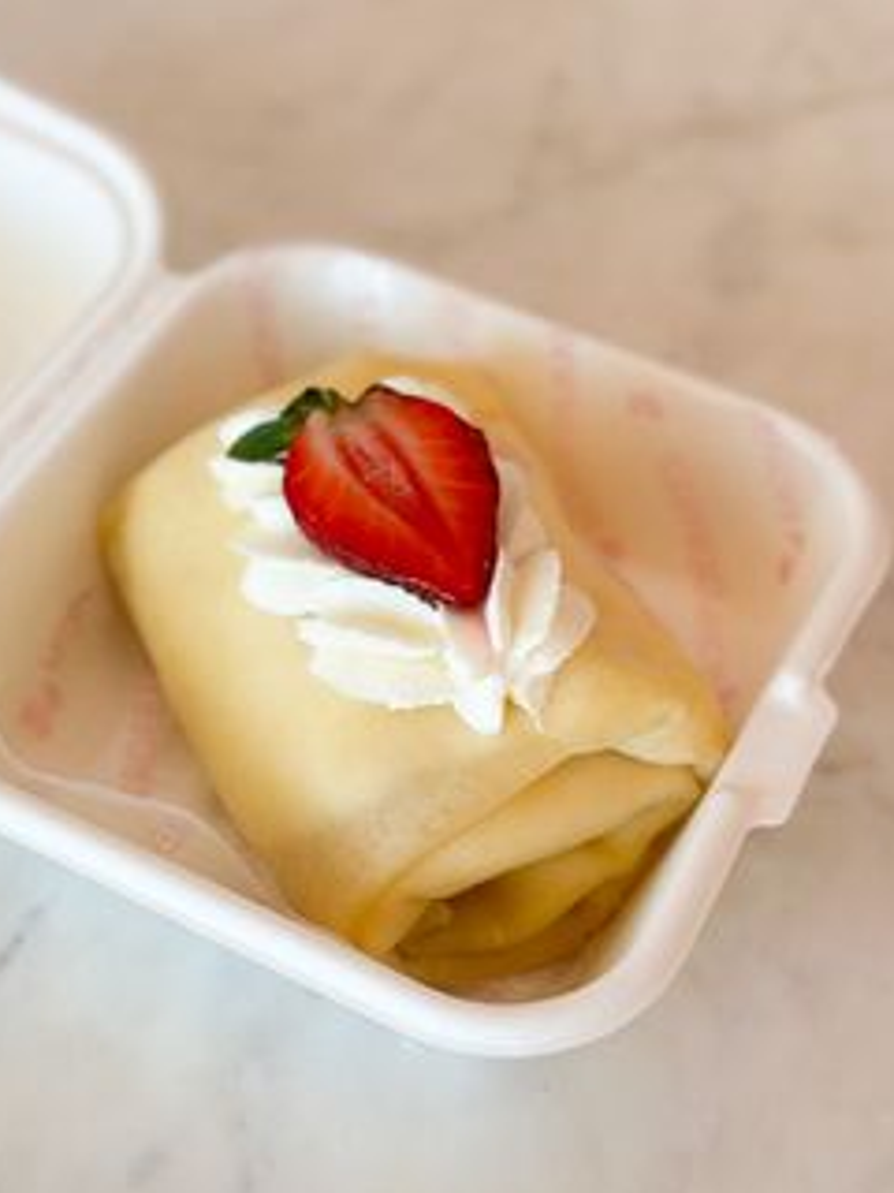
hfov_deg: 22.9
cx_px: 395
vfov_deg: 30.2
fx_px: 2204
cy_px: 455
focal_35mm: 64
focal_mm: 6.86
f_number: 1.8
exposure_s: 1/380
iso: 80
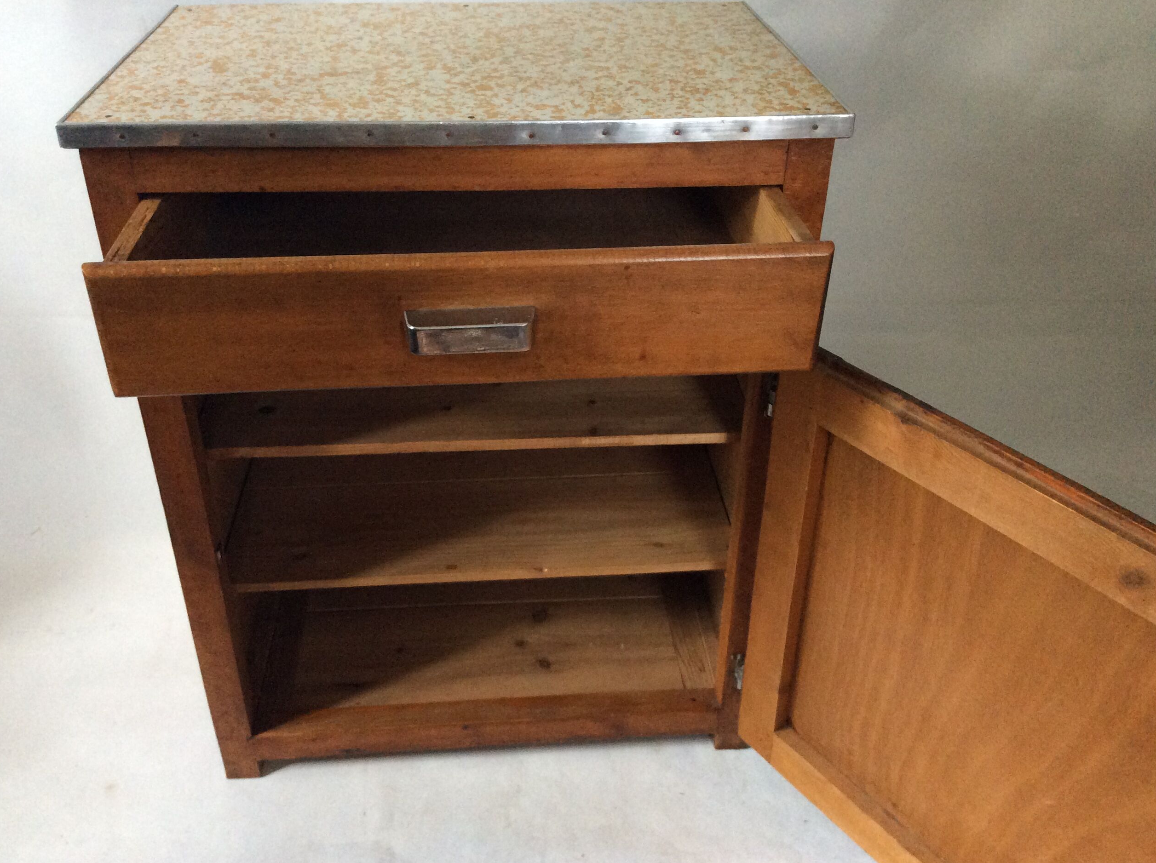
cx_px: 562
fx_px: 1100
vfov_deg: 42.8
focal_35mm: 33
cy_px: 428
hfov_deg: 55.4
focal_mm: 3.3
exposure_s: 1/25
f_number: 2.4
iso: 200
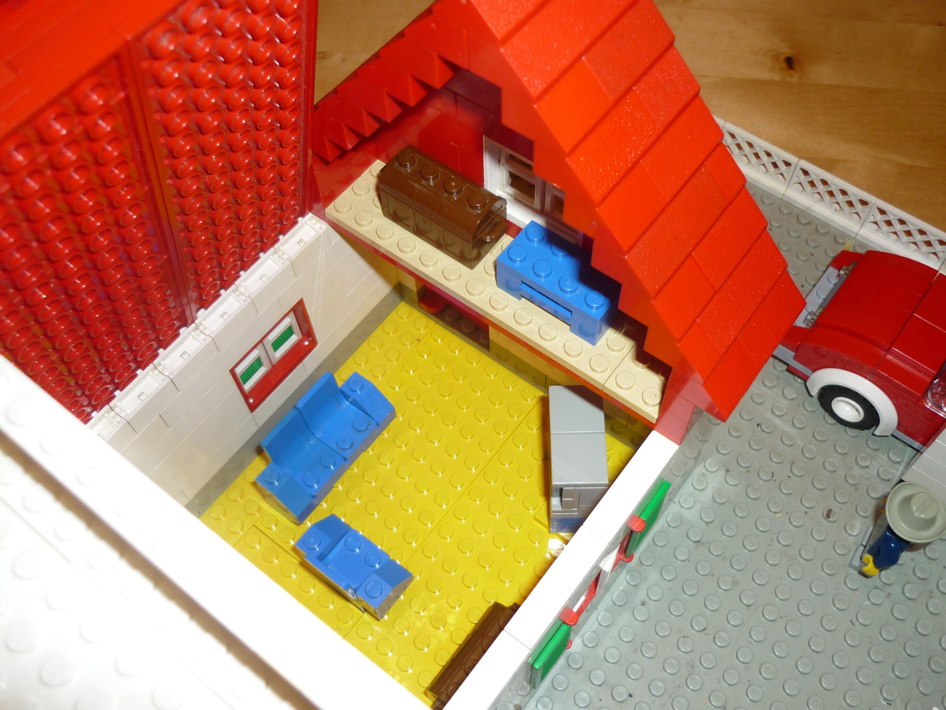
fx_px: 902
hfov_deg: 55.4
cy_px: 355
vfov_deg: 42.9
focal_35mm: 33
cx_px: 473
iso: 100
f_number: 2.8
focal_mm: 5.5
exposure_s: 1/30
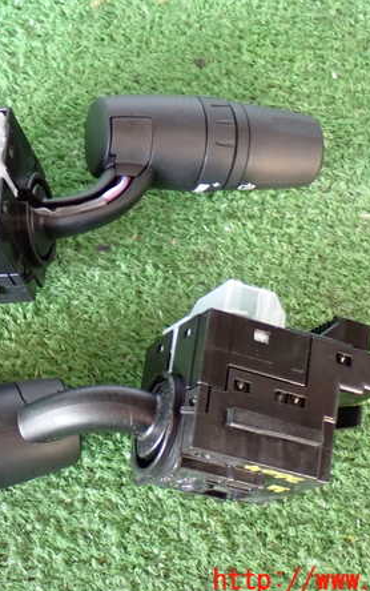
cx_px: 114
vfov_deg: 24.9
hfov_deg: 15.7
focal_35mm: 83
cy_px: 298
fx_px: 1337
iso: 800
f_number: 3.5
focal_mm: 10.35
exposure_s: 1/20
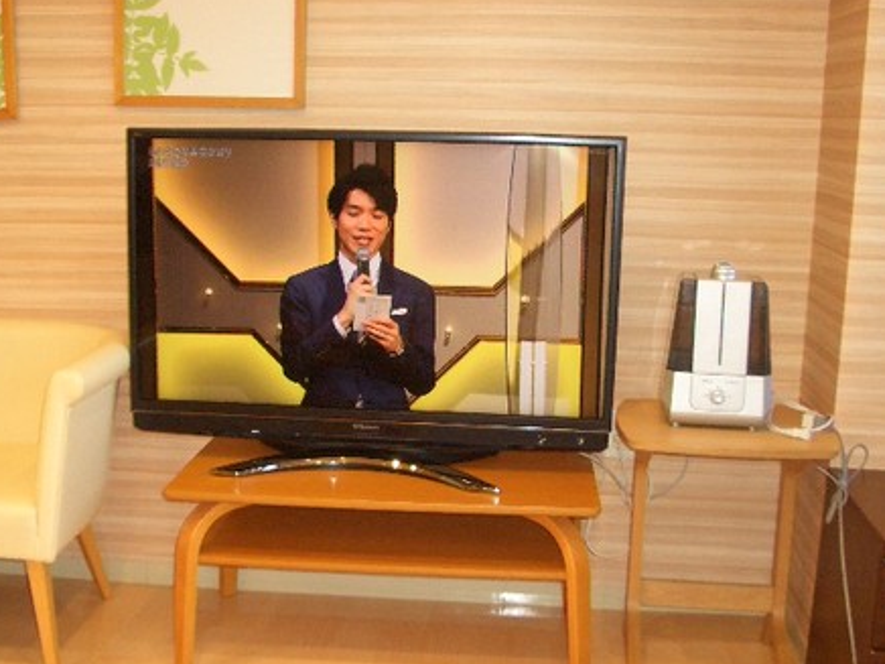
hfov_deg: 40.3
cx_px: 382
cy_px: 369
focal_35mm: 47
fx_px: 1202
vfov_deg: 30.9
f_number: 2.8
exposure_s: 1/60
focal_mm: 6.8
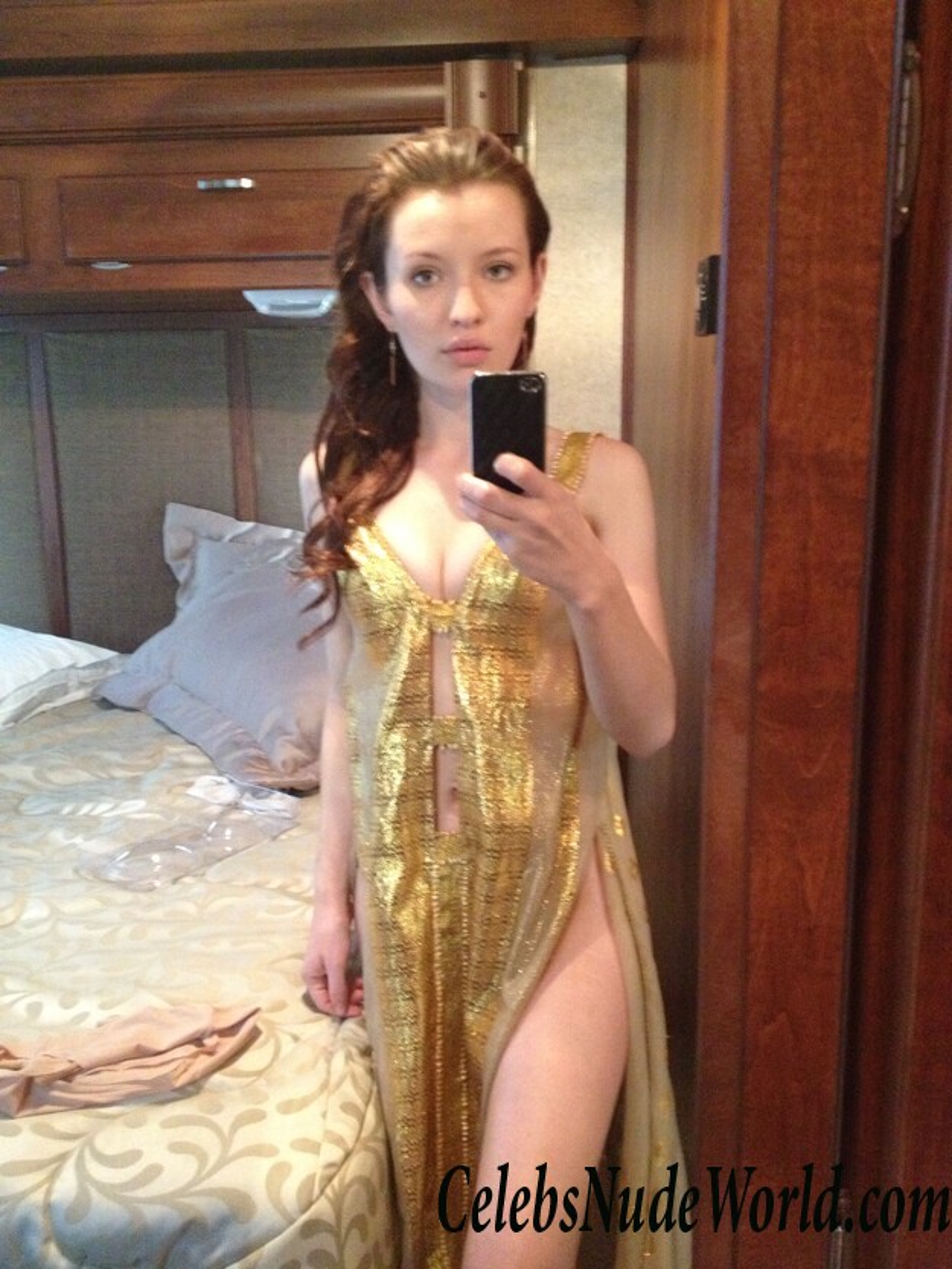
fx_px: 1283
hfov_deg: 40.7
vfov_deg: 52.6
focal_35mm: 35
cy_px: 634
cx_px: 476
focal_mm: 4.28
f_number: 2.4
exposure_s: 1/15
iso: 500
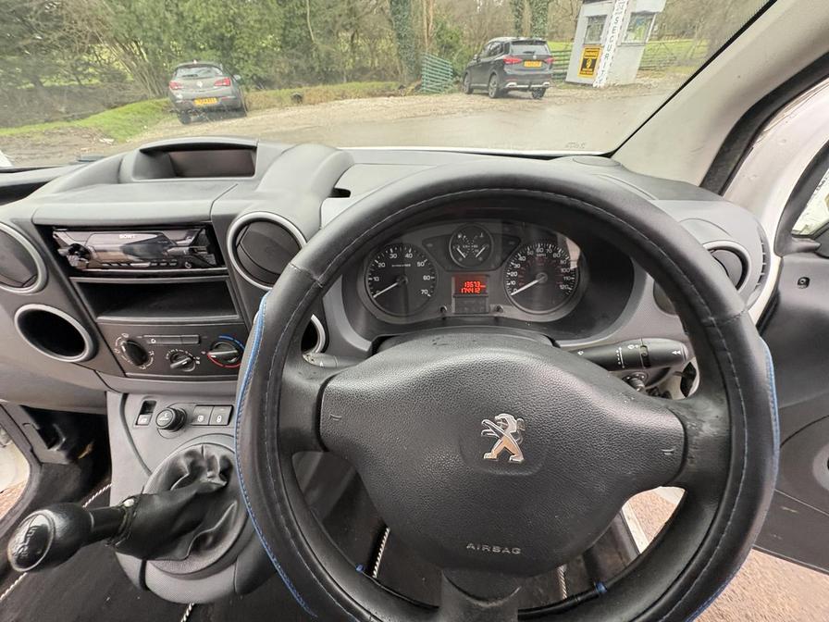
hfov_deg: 102.1
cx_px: 414
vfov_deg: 85.7
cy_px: 311
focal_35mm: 14
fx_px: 335
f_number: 2.2
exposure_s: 1/60
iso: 400
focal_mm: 2.22
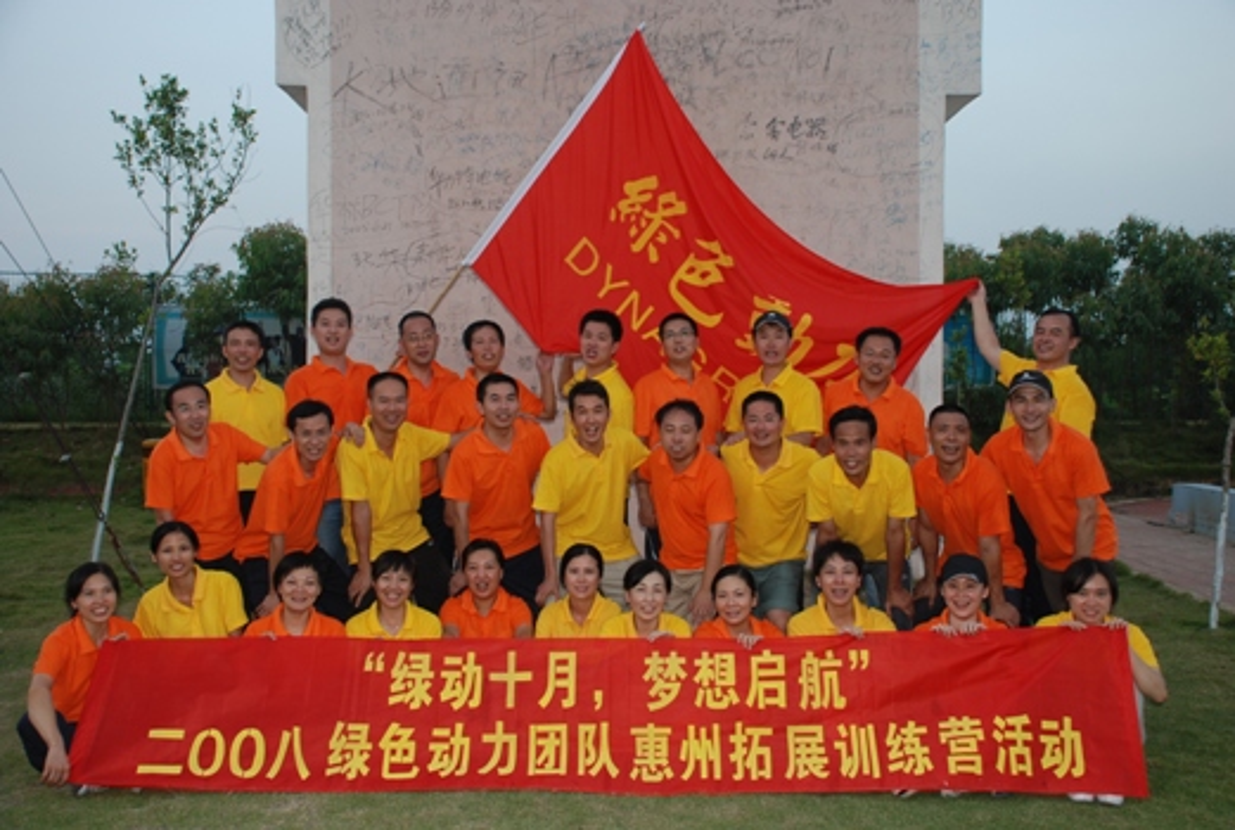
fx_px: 1238
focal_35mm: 36
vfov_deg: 37.1
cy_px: 415
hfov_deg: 53.0
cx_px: 618
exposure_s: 1/60
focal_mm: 24
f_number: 4
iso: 200
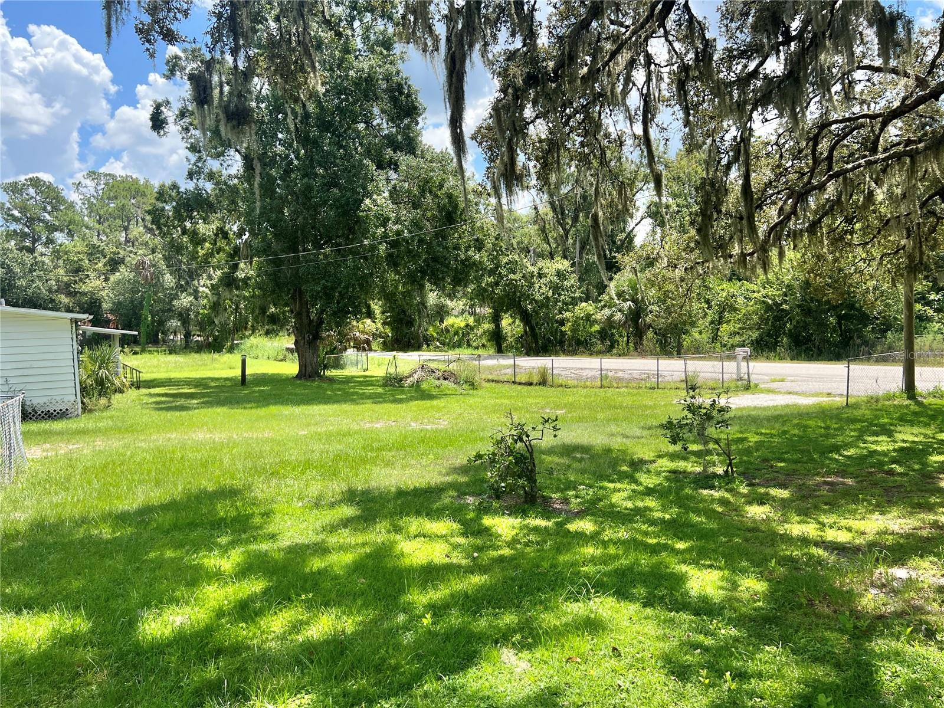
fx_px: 709
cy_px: 354
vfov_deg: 53.1
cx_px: 472
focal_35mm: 26
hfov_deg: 67.3
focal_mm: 5.7
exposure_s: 1/2915
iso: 50
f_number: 1.5
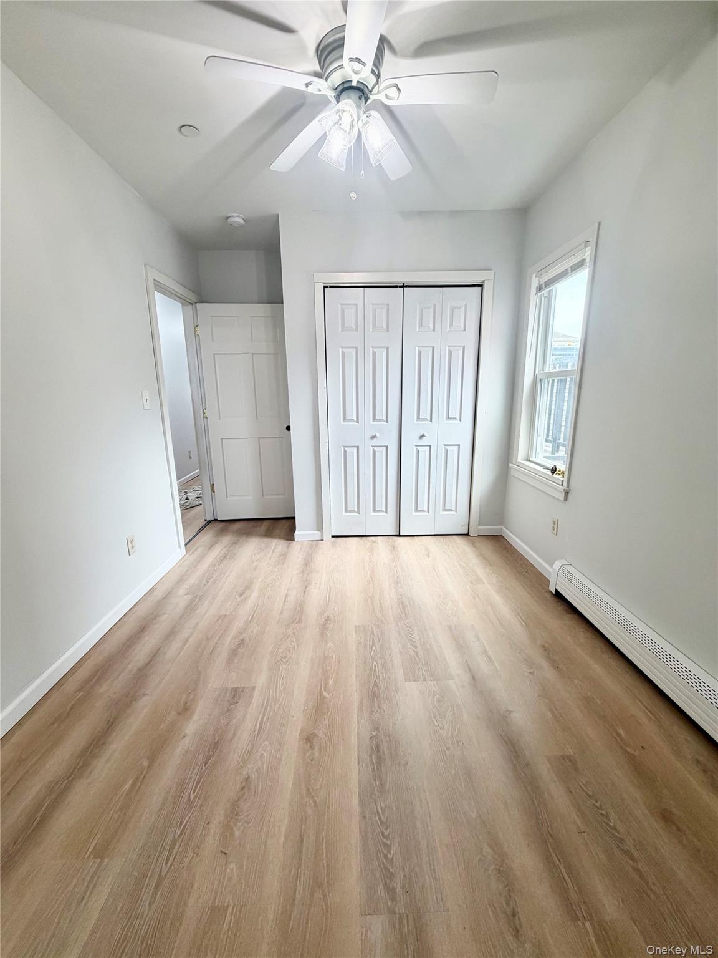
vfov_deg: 102.1
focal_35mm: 14
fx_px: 387
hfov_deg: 85.7
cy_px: 479
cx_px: 359
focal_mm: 2.22
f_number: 2.2
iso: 100
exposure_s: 1/120
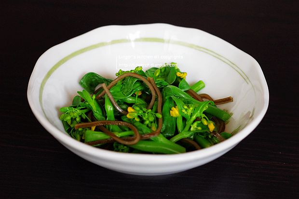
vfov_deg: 18.2
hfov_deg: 27.0
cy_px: 100
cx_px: 150
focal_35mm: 75
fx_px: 623
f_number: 5
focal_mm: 50
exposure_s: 1/200
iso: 1600
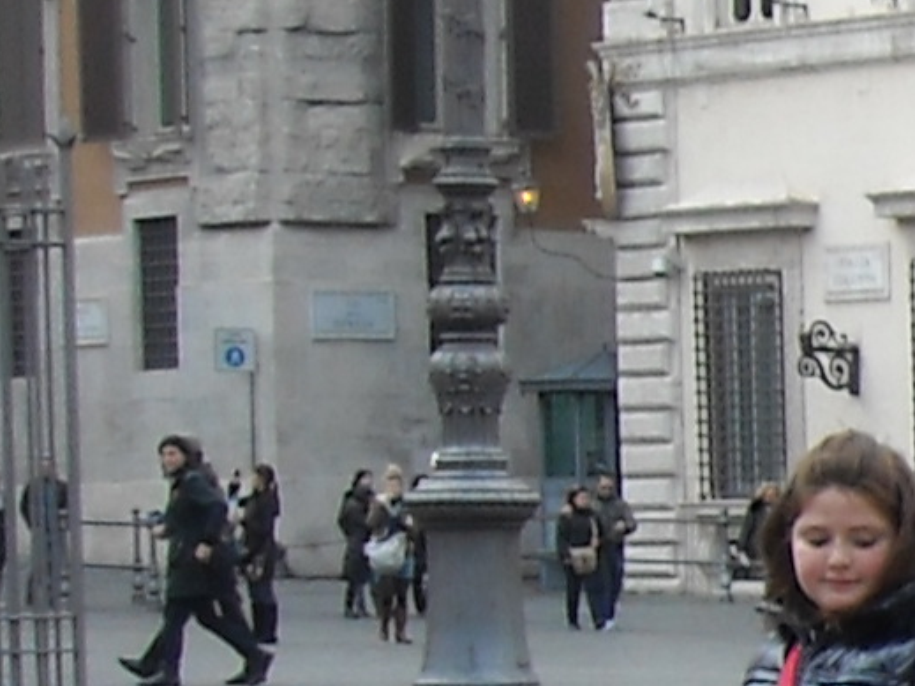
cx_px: 2844
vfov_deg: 6.6
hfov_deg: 7.7
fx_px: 5814
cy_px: 1264
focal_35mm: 220
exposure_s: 1/209
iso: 64
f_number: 2.8
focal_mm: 5.7
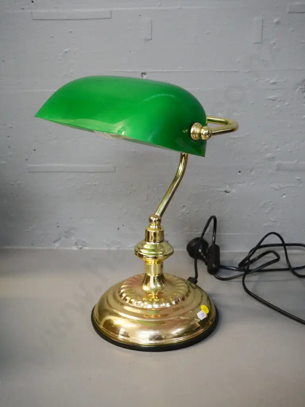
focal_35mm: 44
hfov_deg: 32.9
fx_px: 517
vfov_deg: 42.9
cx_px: 152
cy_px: 204
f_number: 5.6
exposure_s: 1/125
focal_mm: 22
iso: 3200
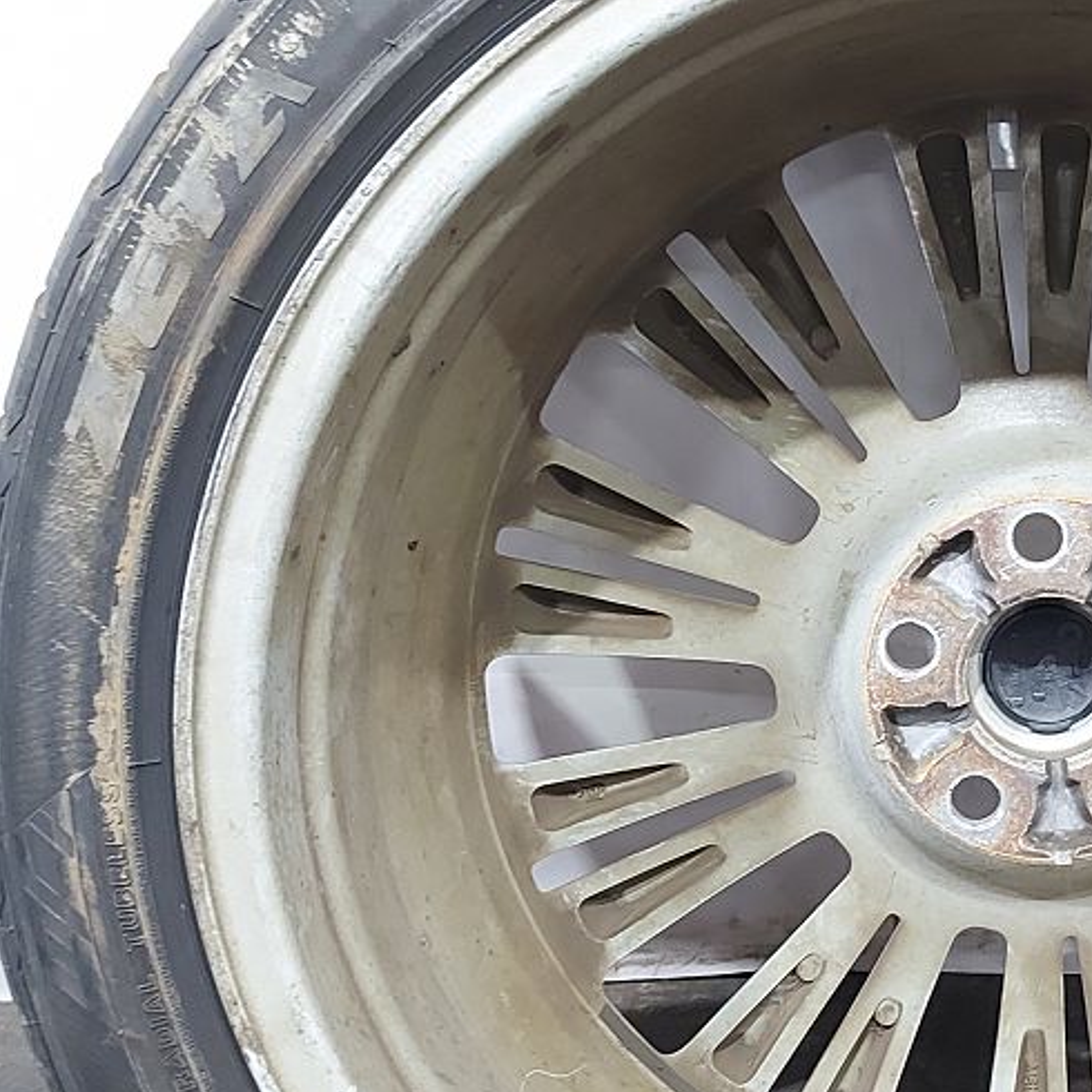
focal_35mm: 60
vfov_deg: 28.5
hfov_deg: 26.9
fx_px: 2141
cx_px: 1115
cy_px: 657
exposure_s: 1/25
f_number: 1.8
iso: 250
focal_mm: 5.23
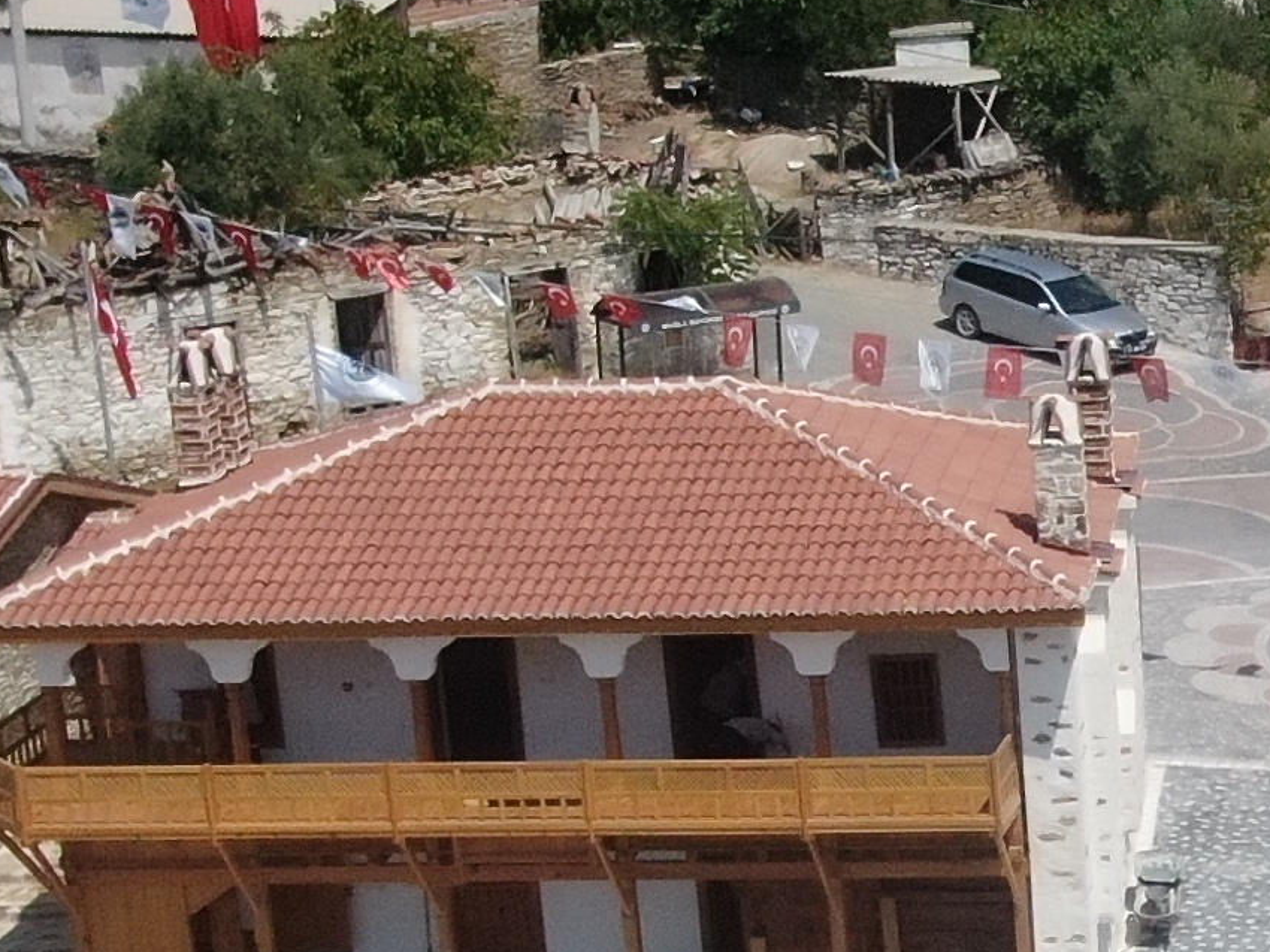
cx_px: 1539
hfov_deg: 16.7
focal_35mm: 113
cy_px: 617
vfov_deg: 13.1
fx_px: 4145
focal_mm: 4.39
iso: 400
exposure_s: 1/8000
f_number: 2.8
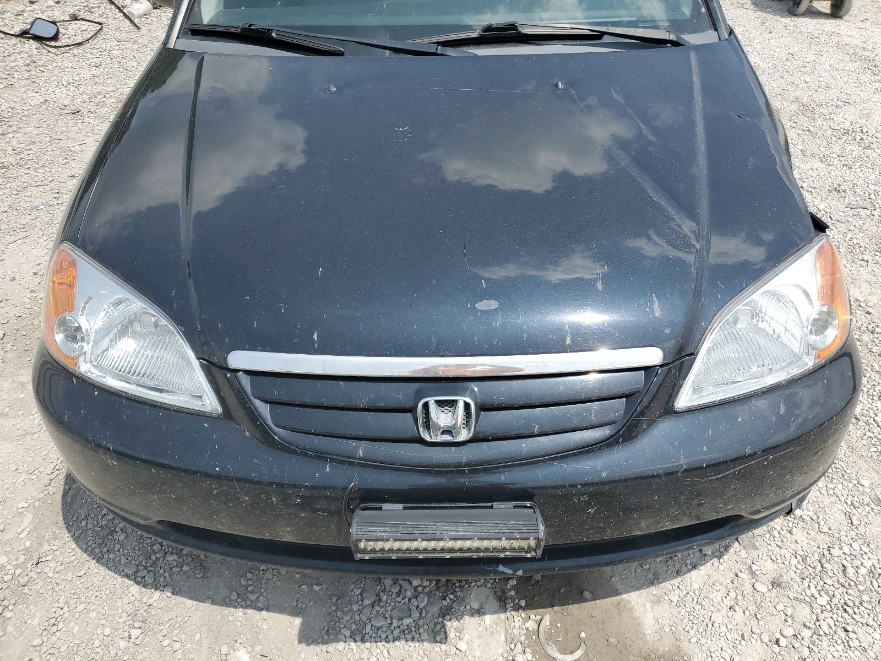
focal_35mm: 26
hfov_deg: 67.3
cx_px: 440
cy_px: 330
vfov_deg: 53.1
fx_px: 662
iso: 50
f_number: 1.5
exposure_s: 1/3333
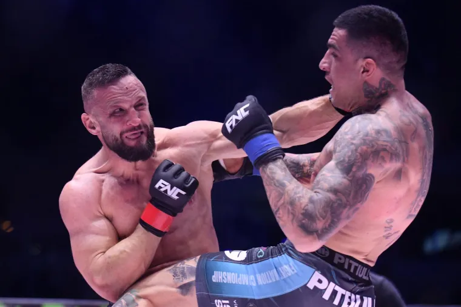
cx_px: 230
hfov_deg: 20.0
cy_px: 154
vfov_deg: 13.4
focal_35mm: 102
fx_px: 1306
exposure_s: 1/1000
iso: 4000
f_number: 2.8
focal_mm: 102
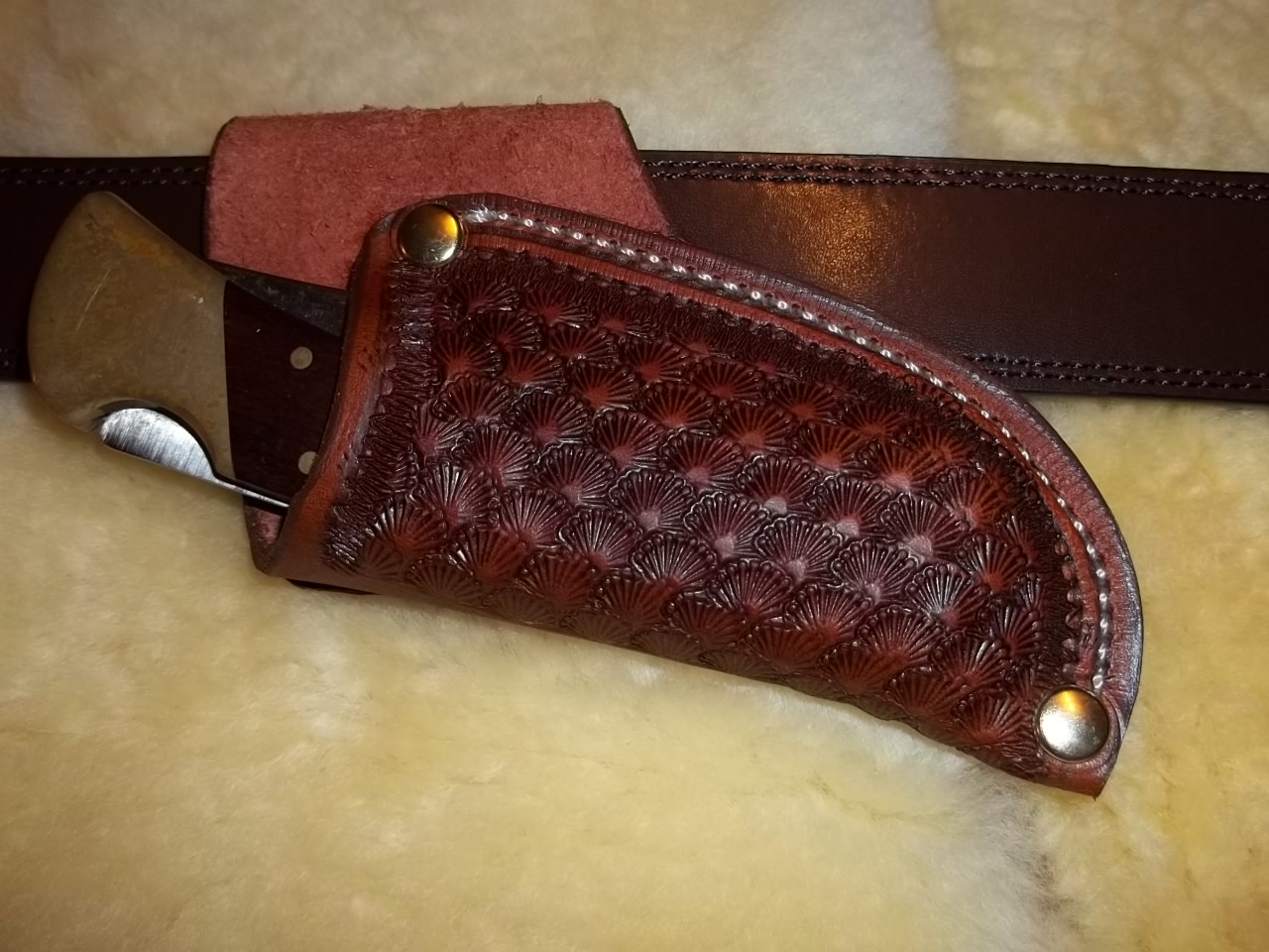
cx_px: 634
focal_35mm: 33
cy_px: 476
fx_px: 1210
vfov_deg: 42.9
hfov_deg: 55.4
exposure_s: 1/30
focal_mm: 5.9
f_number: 3.3
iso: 64
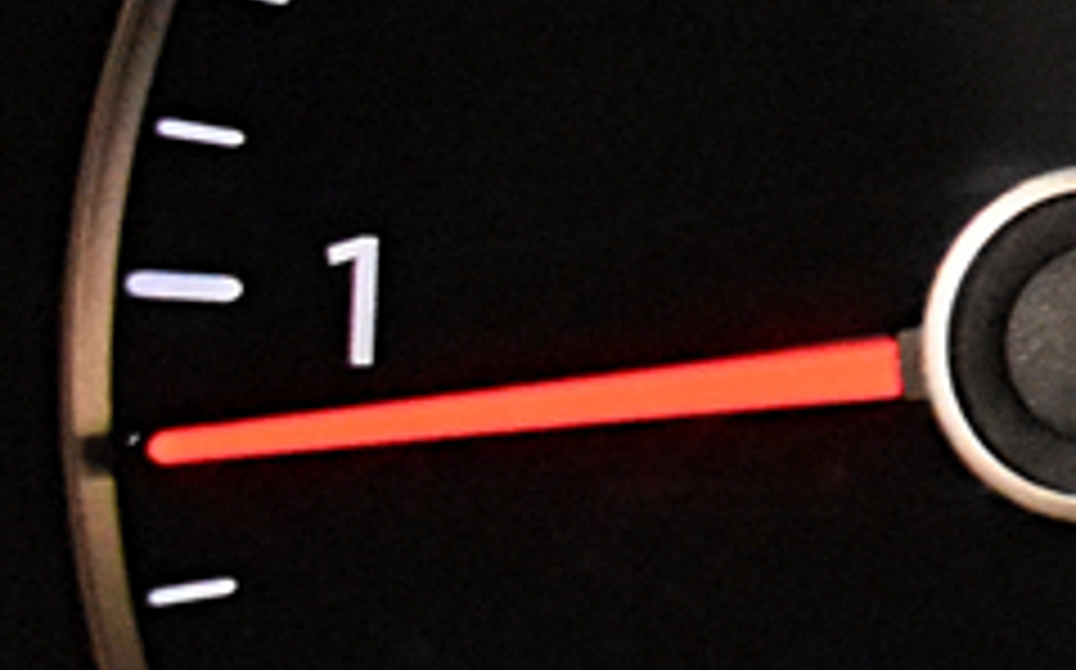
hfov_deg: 8.5
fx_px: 6066
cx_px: 3185
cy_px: -18
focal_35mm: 207
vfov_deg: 6.3
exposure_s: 1/60
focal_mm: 20
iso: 3200
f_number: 4
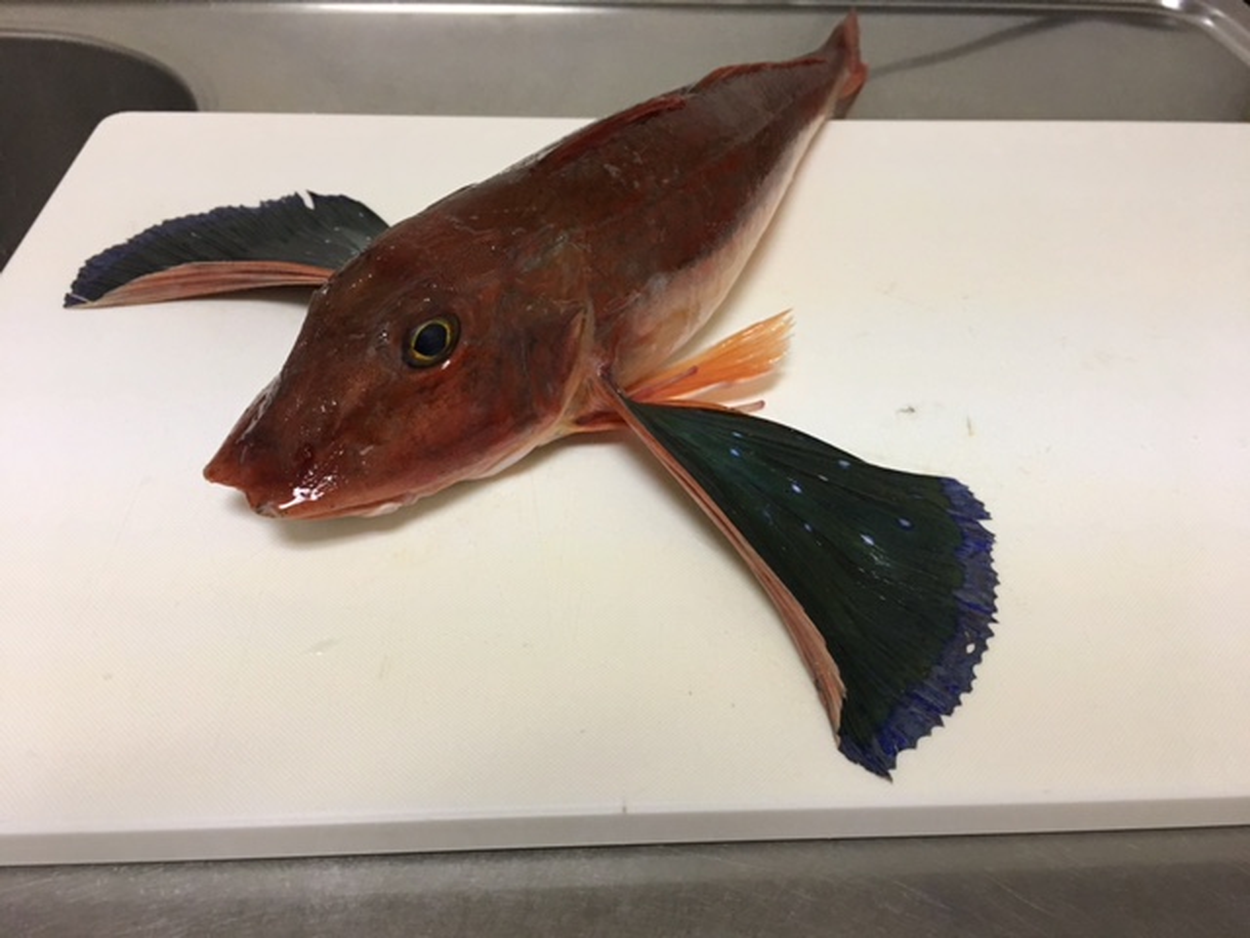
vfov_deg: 48.2
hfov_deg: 61.7
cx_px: 625
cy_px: 469
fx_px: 1047
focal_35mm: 29
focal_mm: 4.15
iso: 125
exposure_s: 1/30
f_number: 2.2
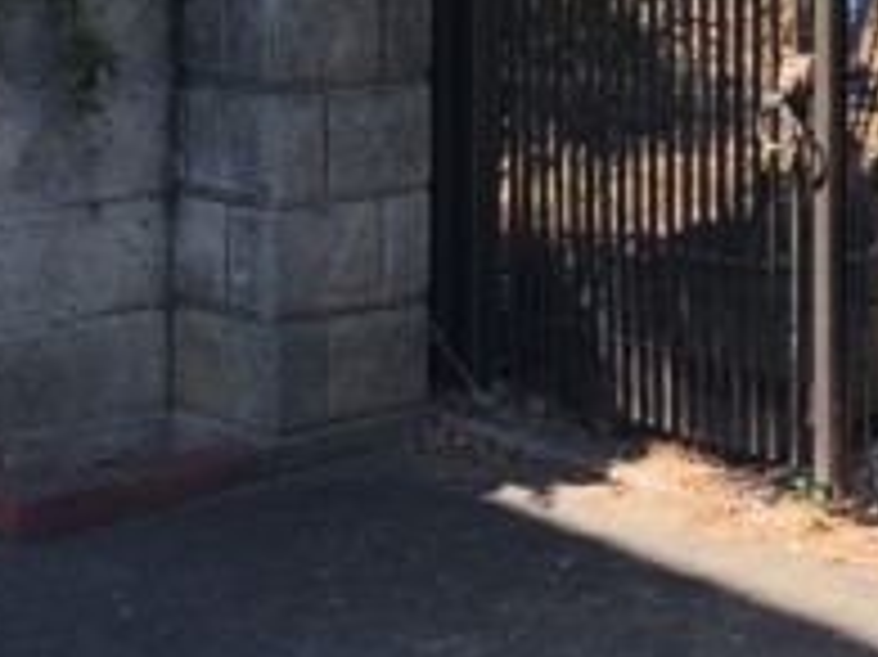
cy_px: -32
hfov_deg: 17.1
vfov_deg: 12.7
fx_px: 2915
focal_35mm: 115
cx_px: 473
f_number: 1.8
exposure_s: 1/533
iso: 20
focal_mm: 3.99
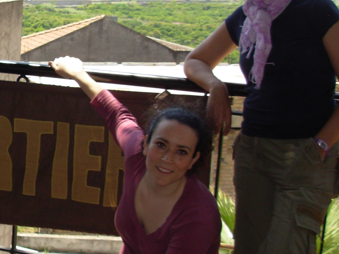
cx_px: -62
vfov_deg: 16.1
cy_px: 124
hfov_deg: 20.1
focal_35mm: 92
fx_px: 901
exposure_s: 1/406
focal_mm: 6.3
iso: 50
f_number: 2.9
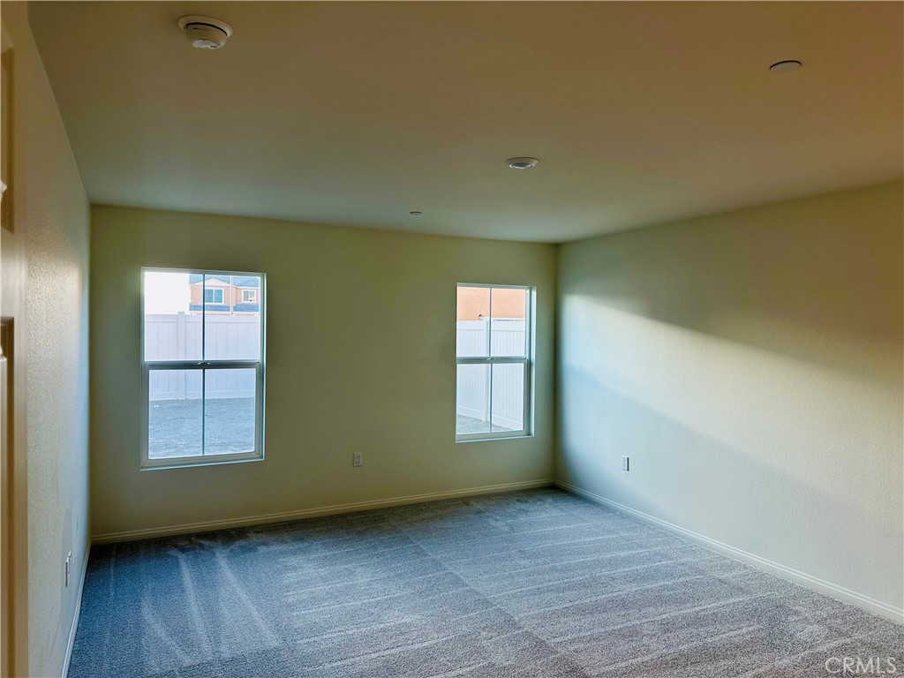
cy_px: 339
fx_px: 627
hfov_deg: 71.6
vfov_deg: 56.8
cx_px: 452
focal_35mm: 24
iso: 80
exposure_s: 1/120
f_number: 1.78
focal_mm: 6.86
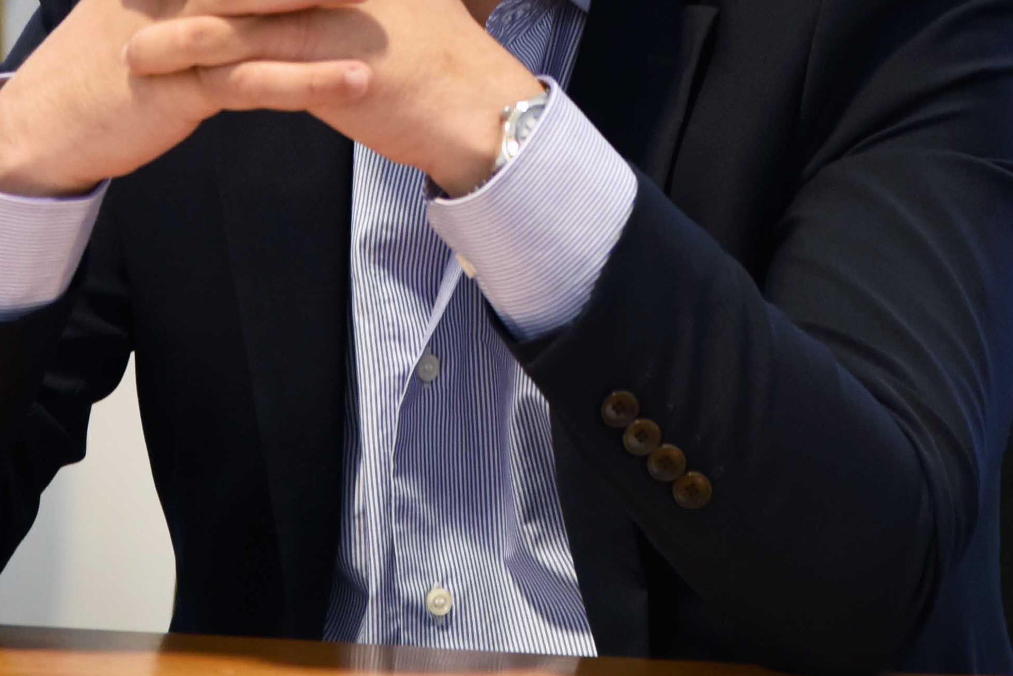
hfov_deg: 7.0
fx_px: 8303
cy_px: -73
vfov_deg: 4.7
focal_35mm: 295
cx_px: 659
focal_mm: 120
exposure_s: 1/80
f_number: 4.5
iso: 800
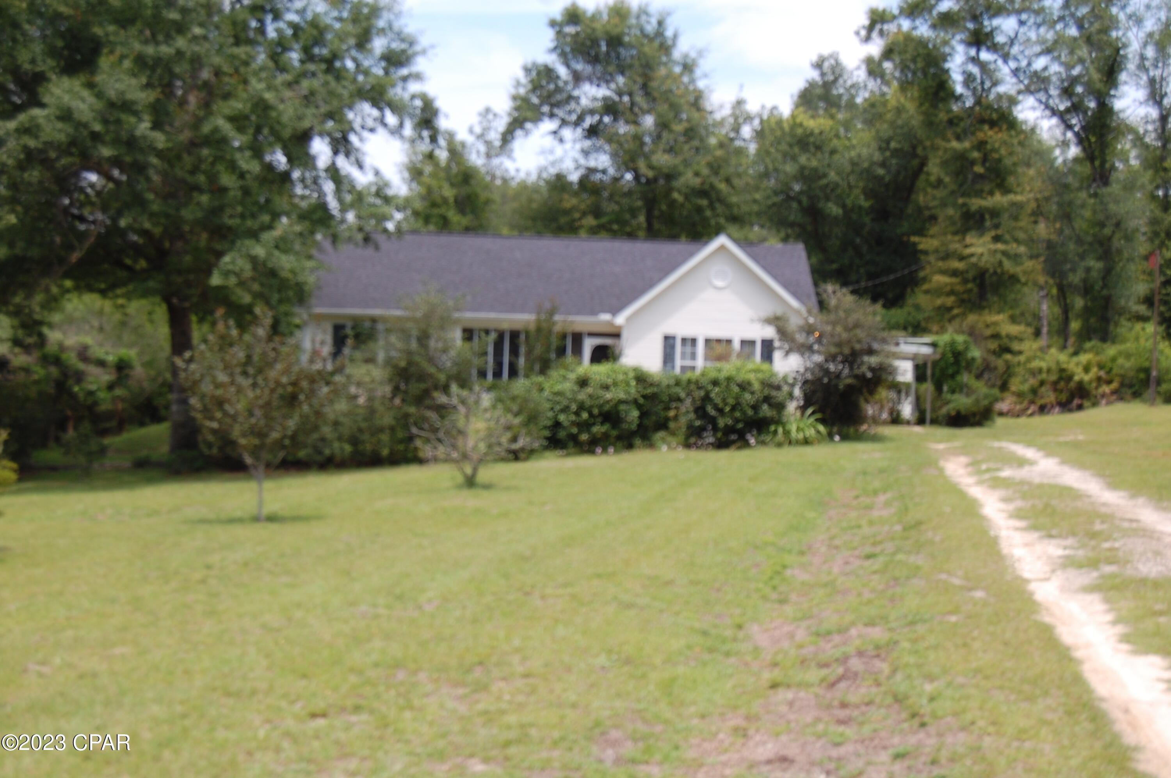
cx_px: 586
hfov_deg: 37.9
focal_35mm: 52
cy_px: 389
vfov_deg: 25.7
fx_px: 1706
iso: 200
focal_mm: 35
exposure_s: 1/250
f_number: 8
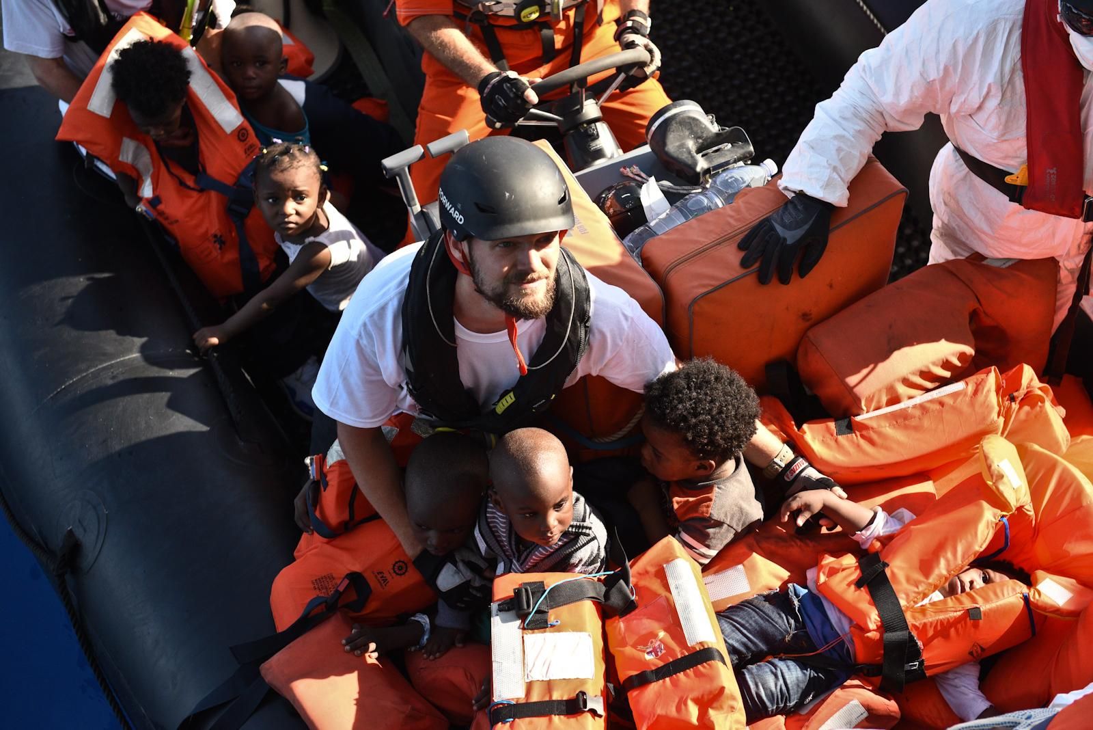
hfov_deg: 30.5
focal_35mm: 66
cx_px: 546
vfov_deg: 20.6
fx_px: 2004
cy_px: 365
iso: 2000
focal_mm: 66
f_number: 4
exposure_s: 1/4000
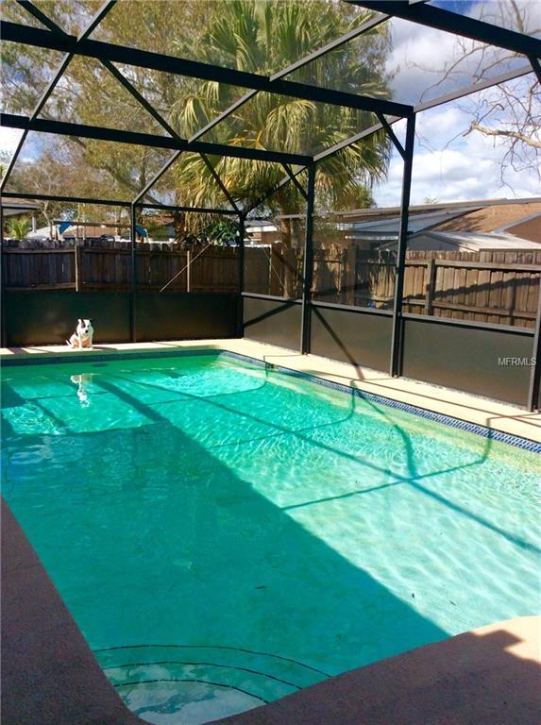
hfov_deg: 44.0
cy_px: 362
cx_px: 270
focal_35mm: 32
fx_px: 669
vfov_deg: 56.9
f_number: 2.4
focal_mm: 3.3
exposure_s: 1/1079
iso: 32
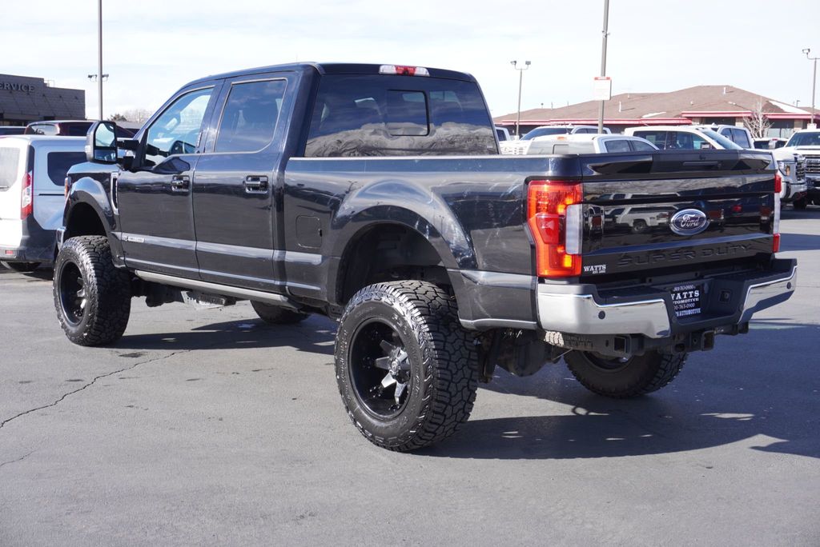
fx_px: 1026
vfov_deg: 29.9
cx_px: 410
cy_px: 274
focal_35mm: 45
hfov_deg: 43.6
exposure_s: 1/100
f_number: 8
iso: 100
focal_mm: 30
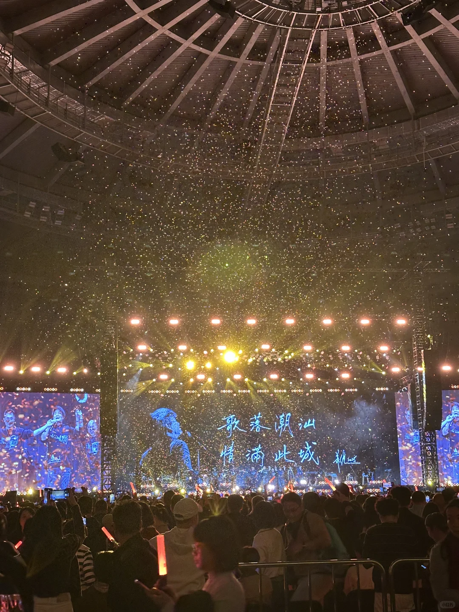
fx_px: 849
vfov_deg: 39.7
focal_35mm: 48
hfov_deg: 30.3
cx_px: 230
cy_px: 306
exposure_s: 1/53
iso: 250
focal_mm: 6.86
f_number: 1.78
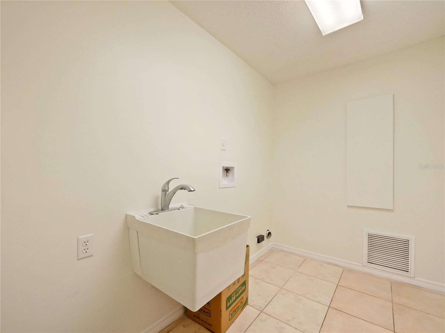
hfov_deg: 102.1
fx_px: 180
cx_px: 222
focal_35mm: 14
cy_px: 166
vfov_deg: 85.6
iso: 1000
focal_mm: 7
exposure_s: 1/60
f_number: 4
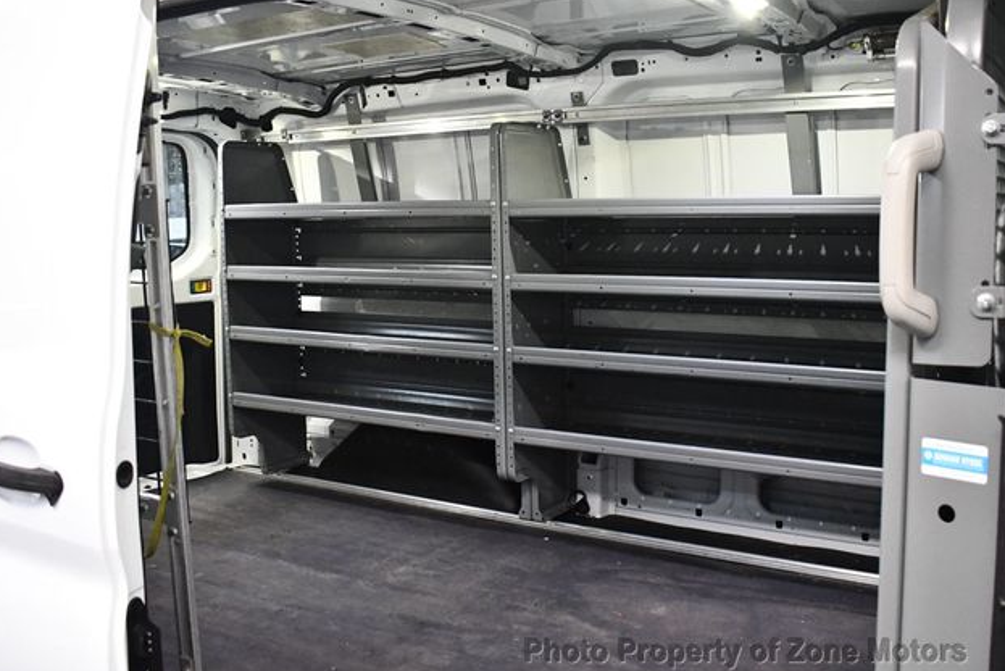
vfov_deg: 36.0
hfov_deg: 51.9
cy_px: 337
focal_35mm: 37
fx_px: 1033
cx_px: 505
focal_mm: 18
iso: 3200
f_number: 3.5
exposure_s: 1/125
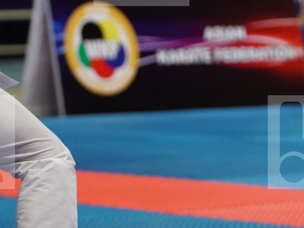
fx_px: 2880
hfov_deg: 6.0
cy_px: -41
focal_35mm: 328
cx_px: 316
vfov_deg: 4.5
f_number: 2.8
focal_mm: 112
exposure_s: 1/1000
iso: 5000
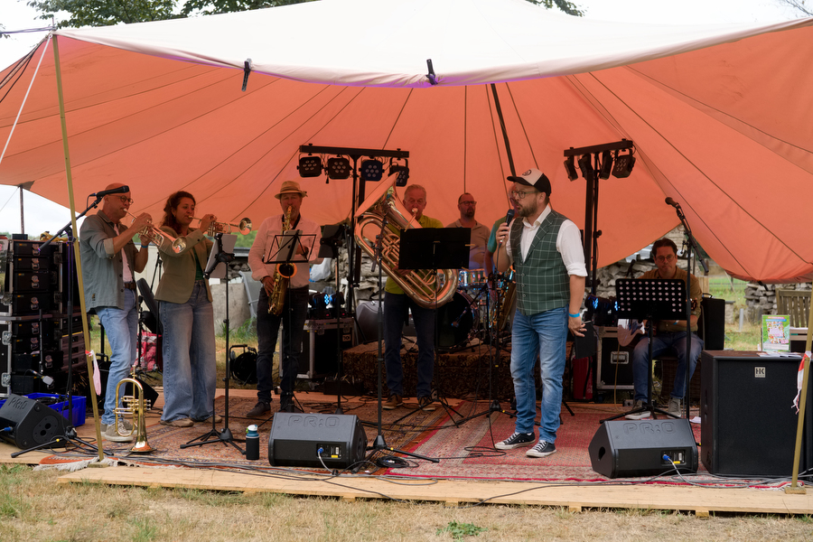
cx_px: 406
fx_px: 1129
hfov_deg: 39.6
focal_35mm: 50
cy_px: 271
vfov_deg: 27.0
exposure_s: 1/319
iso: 200
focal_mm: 50
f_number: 3.2
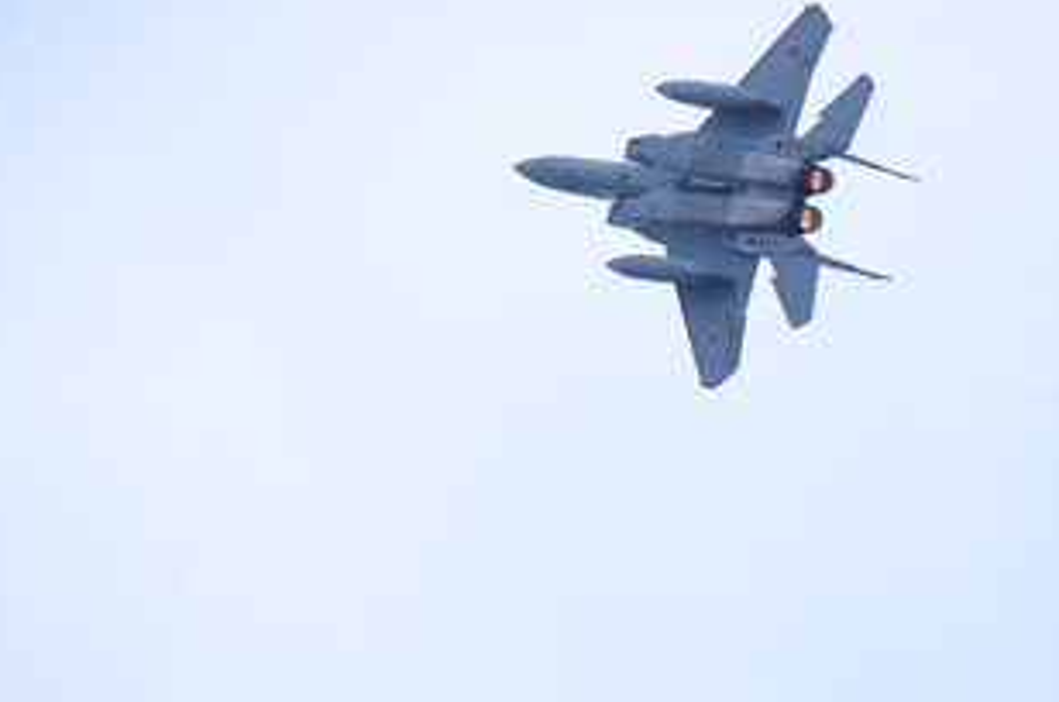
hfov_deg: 2.3
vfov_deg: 1.5
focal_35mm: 911
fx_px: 26743
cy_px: 315
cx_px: 722
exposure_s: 1/500
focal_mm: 300
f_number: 5.6
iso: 200
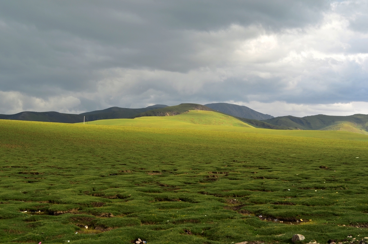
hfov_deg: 32.0
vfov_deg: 21.5
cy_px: 122
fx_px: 643
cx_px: 184
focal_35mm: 63
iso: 100
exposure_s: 1/30
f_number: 11
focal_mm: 42
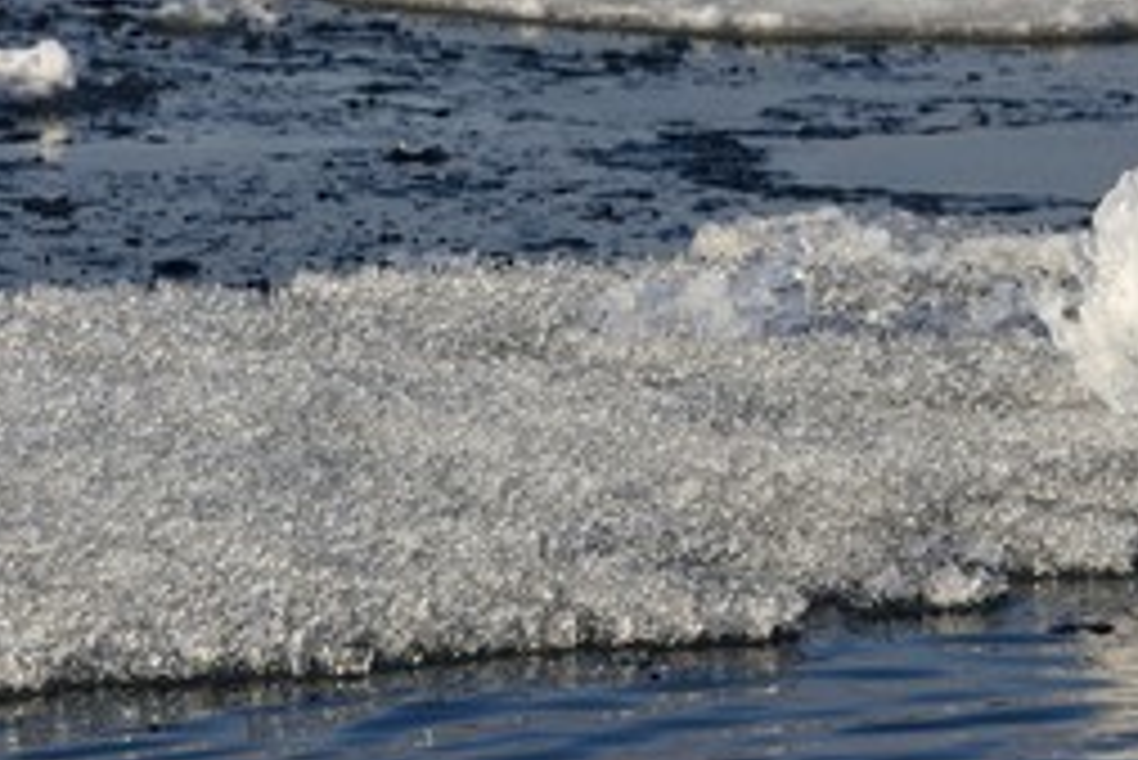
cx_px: 918
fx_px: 10500
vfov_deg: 4.1
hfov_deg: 6.2
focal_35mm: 332
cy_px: 265
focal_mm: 200
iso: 200
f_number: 13
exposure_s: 1/320
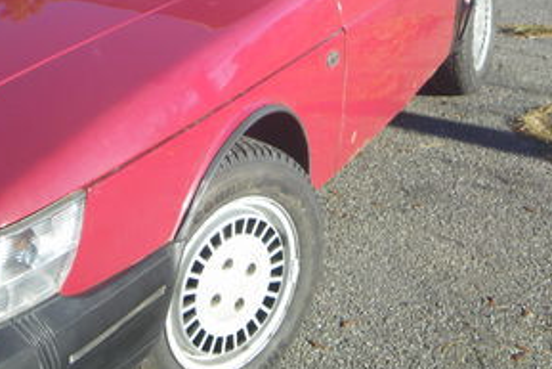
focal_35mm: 76
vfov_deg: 17.4
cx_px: 250
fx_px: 1166
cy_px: -21
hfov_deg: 26.6
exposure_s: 1/250
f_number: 2.8
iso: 64
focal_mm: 5.8
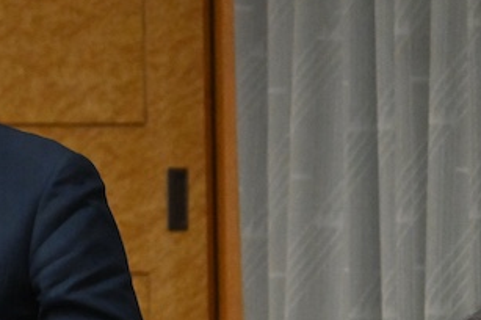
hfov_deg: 3.0
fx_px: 9142
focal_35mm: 685
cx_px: -226
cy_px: 351
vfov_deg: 2.0
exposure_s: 1/400
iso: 5000
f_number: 5.3
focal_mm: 140
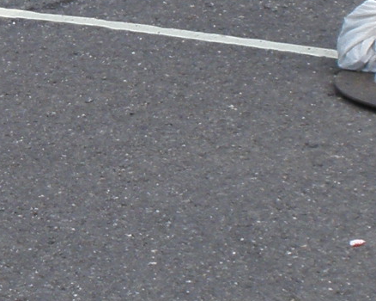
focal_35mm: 462
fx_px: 5139
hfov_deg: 4.2
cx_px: -175
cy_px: -357
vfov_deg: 3.3
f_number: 4.8
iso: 80
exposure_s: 1/320
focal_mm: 14.1
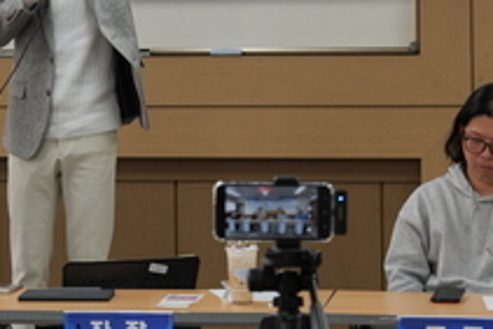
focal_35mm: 152
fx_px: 2083
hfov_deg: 13.5
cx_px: 126
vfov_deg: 9.0
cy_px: -20
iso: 500
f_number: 5.3
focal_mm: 51
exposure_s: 1/60
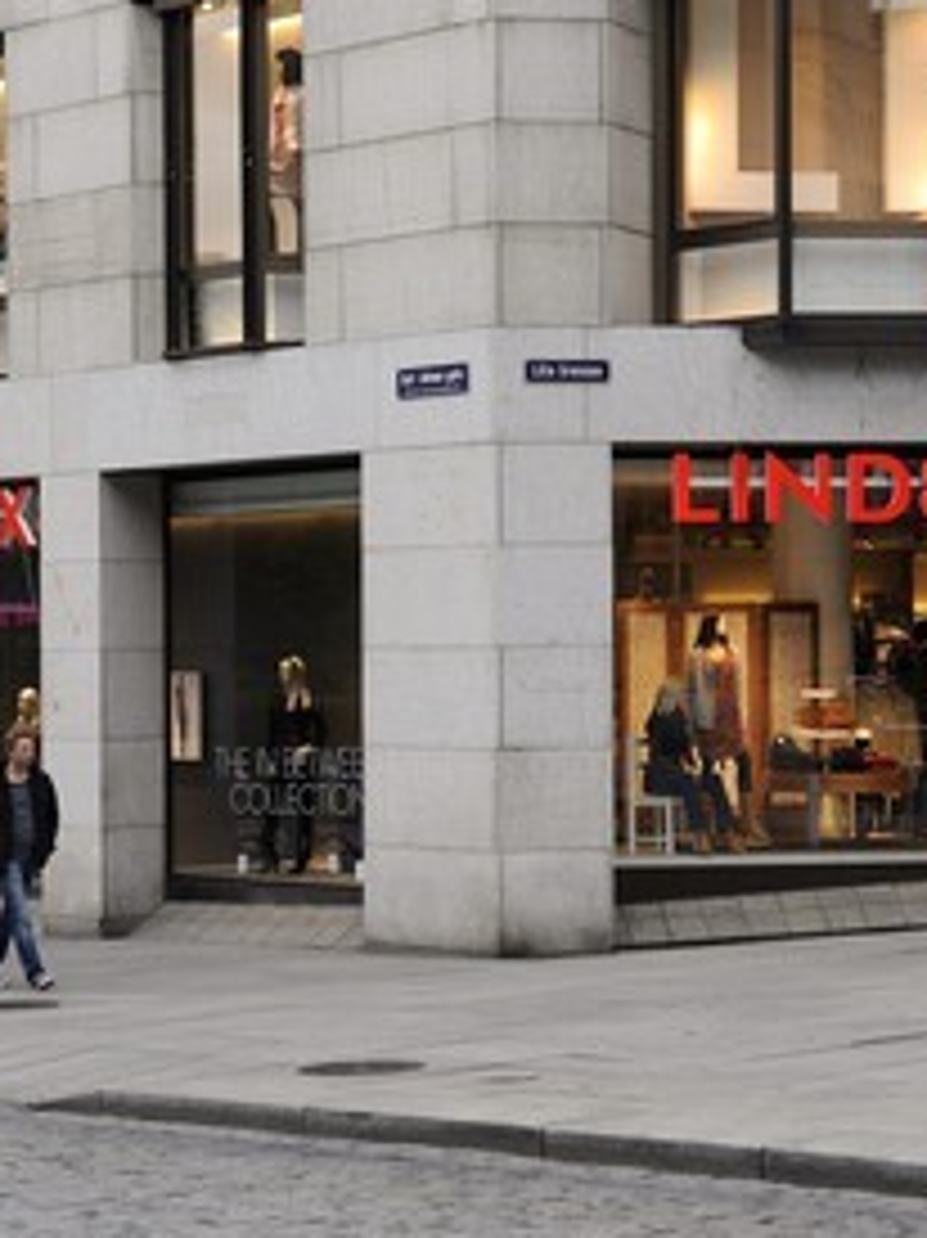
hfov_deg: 16.2
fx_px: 3252
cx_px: 536
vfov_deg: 21.5
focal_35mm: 91
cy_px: 621
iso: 800
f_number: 6.3
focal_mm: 62
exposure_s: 1/160
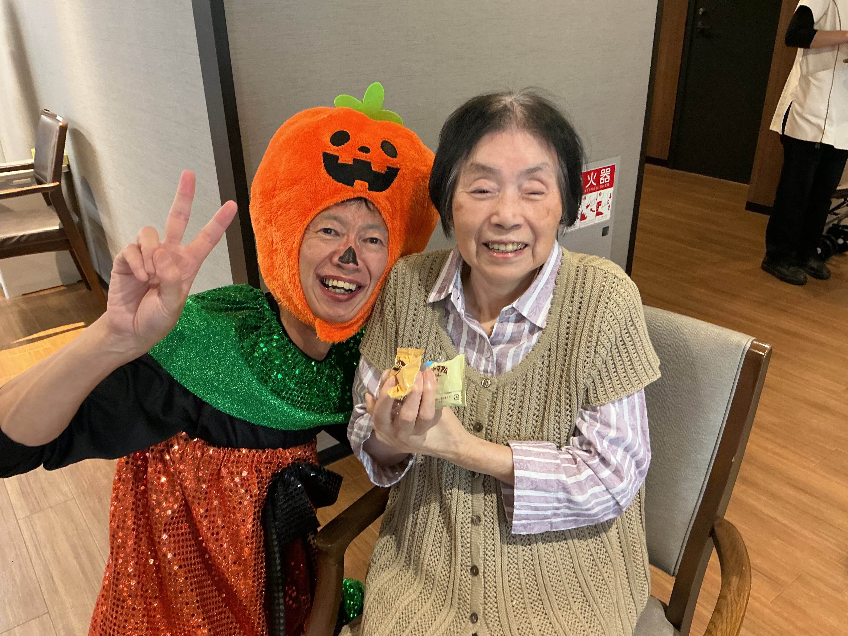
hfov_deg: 61.7
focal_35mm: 29
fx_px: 710
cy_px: 318
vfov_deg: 48.2
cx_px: 424
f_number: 1.8
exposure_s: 1/50
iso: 160
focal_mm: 3
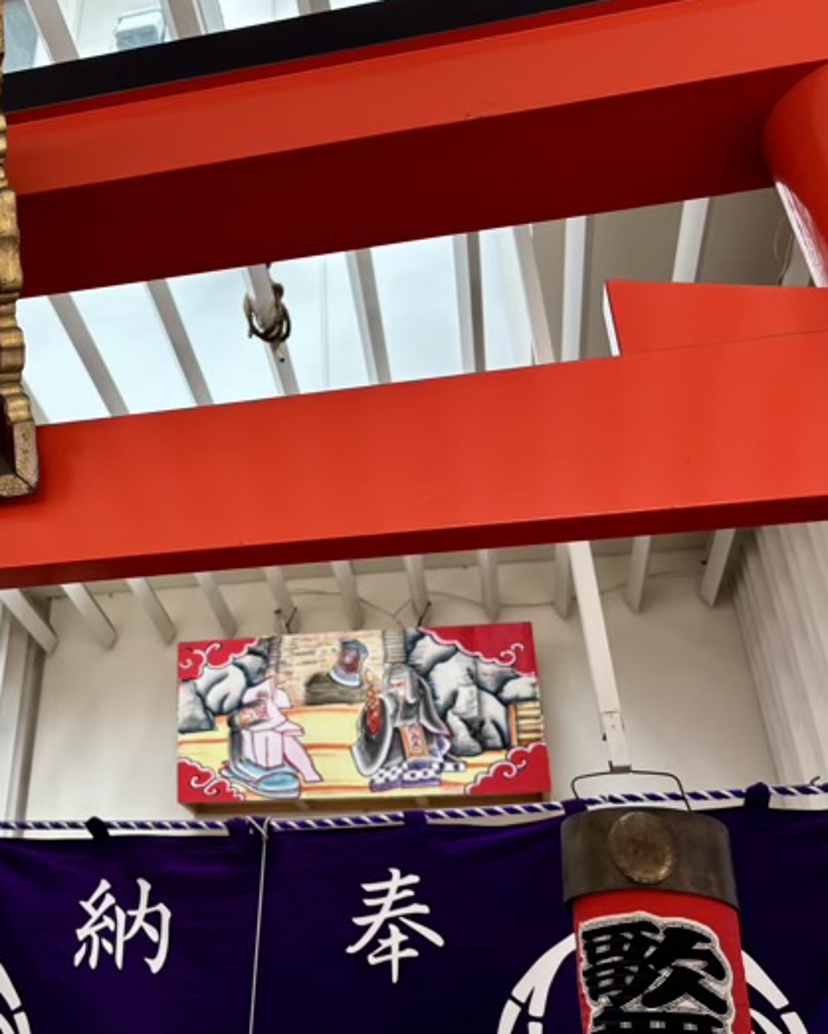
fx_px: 1041
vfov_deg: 52.8
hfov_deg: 42.5
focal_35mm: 34
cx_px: 246
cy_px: 518
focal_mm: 5.96
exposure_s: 1/137
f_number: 1.6
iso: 40
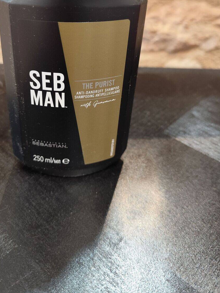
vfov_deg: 54.5
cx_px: 85
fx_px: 280
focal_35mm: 33
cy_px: 104
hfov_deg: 42.7
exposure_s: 1/33.3
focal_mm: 6.19
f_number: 1.65
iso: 800
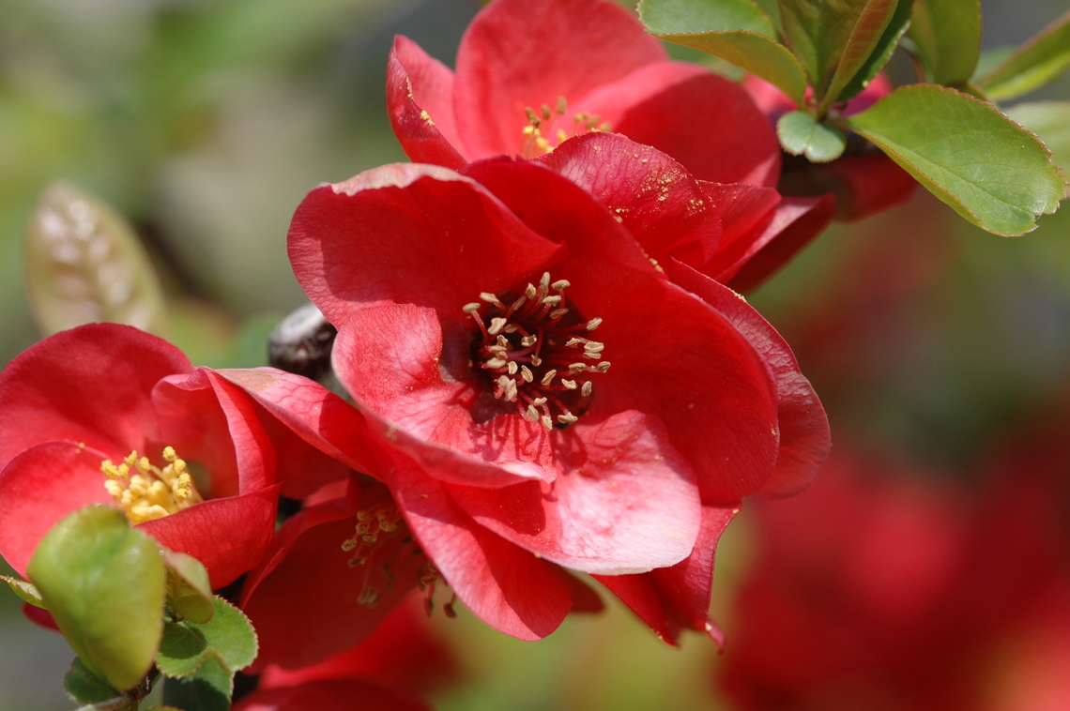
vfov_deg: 8.7
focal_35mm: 158
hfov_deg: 13.1
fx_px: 4677
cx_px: 535
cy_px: 356
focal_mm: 105
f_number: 6.7
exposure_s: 1/750
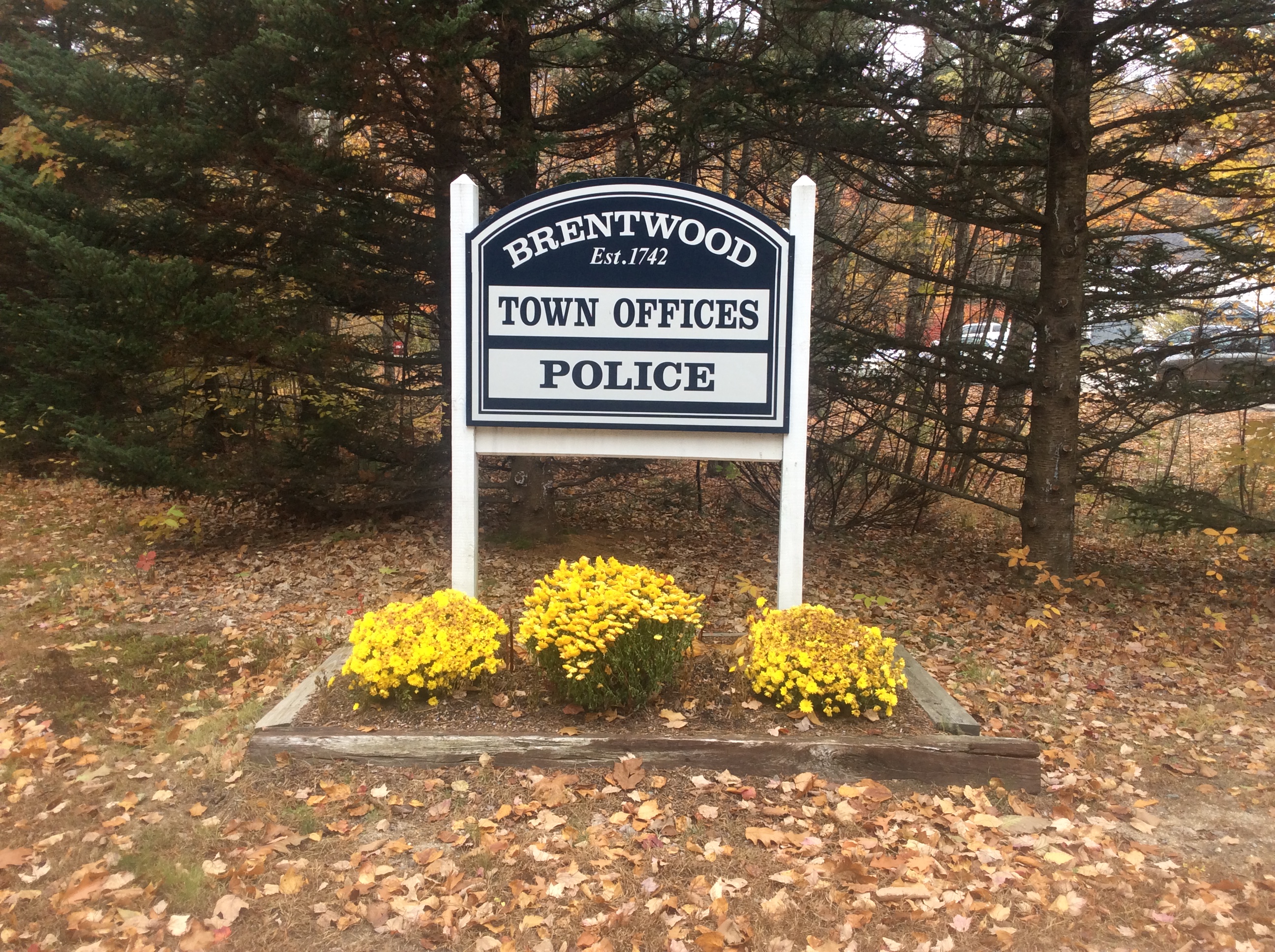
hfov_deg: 56.9
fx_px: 1177
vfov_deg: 44.1
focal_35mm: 32
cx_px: 638
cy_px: 476
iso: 32
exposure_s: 1/120
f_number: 2.4
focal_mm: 3.3
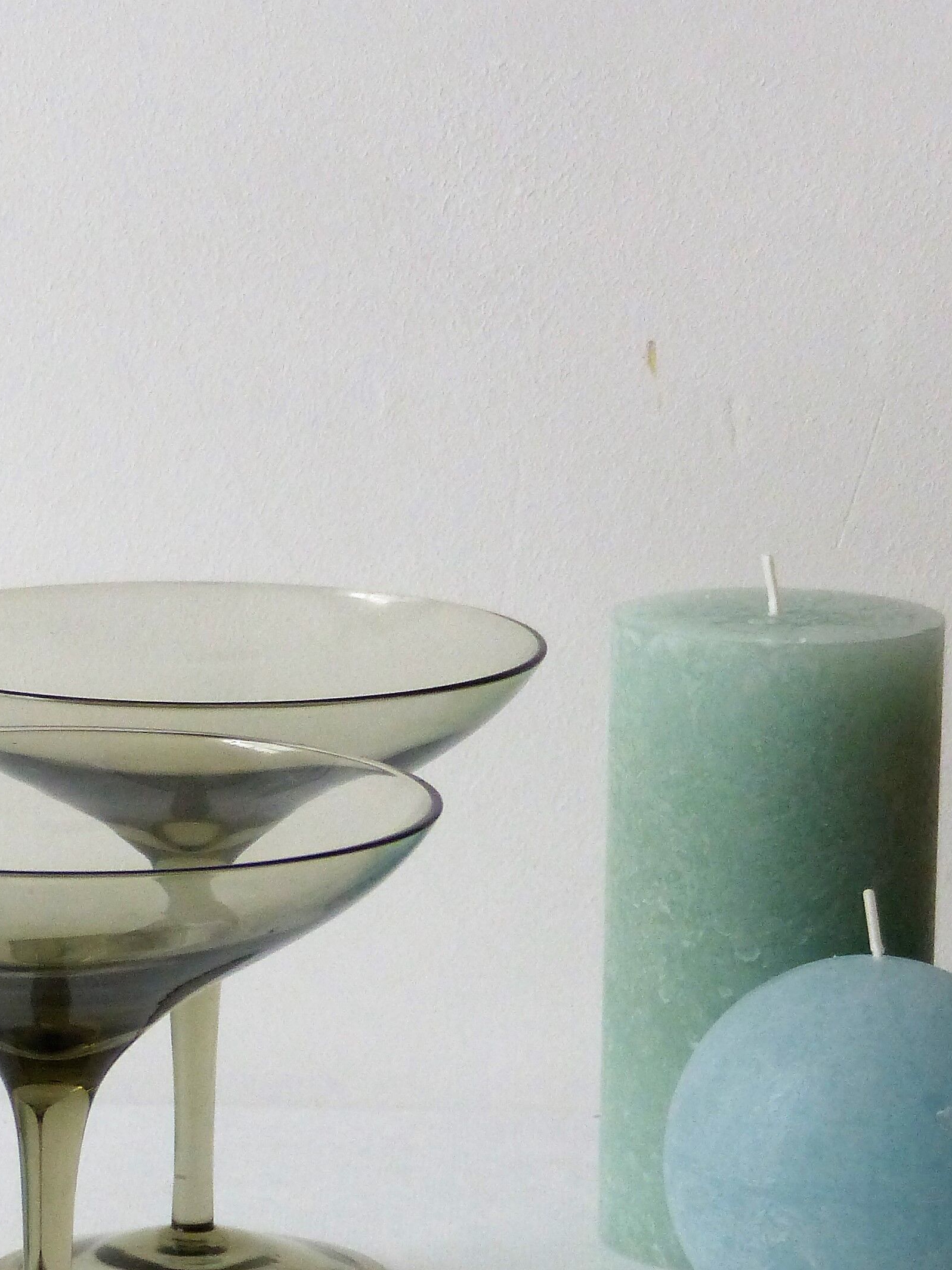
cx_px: 517
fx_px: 7994
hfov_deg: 6.8
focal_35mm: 218
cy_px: 1136
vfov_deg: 9.0
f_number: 2.8
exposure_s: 1/60
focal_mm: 19.2
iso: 250
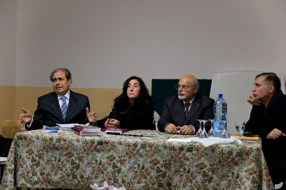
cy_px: 95
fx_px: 405
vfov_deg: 26.4
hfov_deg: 38.9
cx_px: 143
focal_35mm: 51
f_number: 2.8
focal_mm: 34
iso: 800
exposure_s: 1/100
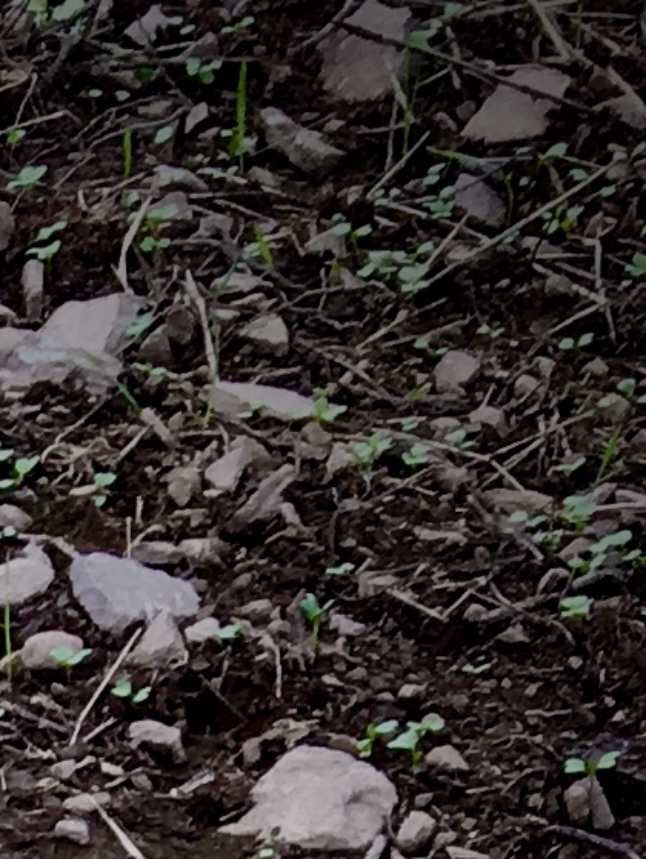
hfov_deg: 6.3
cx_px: -1500
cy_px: 3076
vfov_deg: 7.5
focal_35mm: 209
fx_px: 5195
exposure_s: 1/208
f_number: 2.2
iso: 25
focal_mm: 4.15
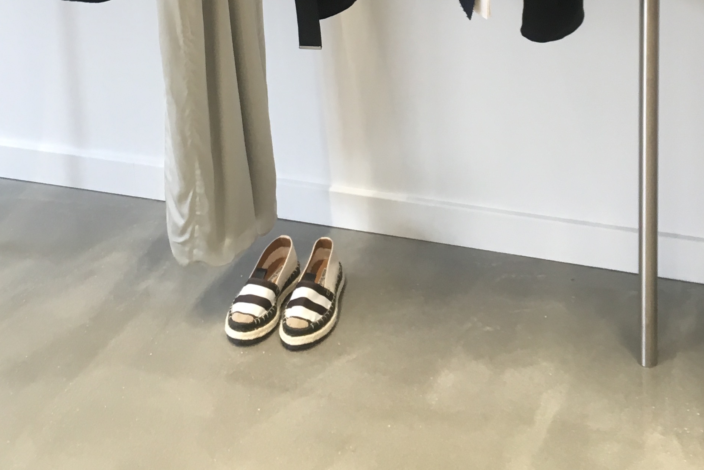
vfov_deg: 19.5
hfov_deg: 31.4
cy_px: -152
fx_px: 1252
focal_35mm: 64
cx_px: 326
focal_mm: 4.15
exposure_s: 1/30
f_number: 2.2
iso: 50
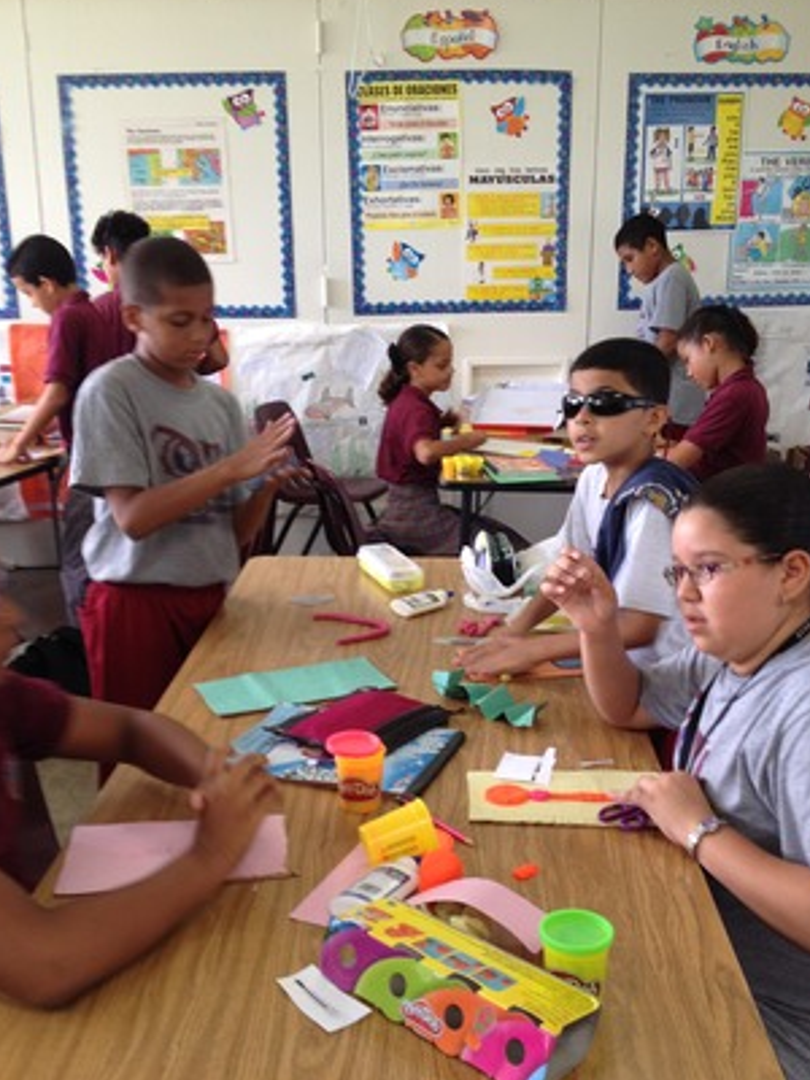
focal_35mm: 42
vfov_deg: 44.7
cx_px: 432
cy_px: 608
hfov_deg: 34.3
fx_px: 1310
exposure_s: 1/24
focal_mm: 4.28
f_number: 2.4
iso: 64
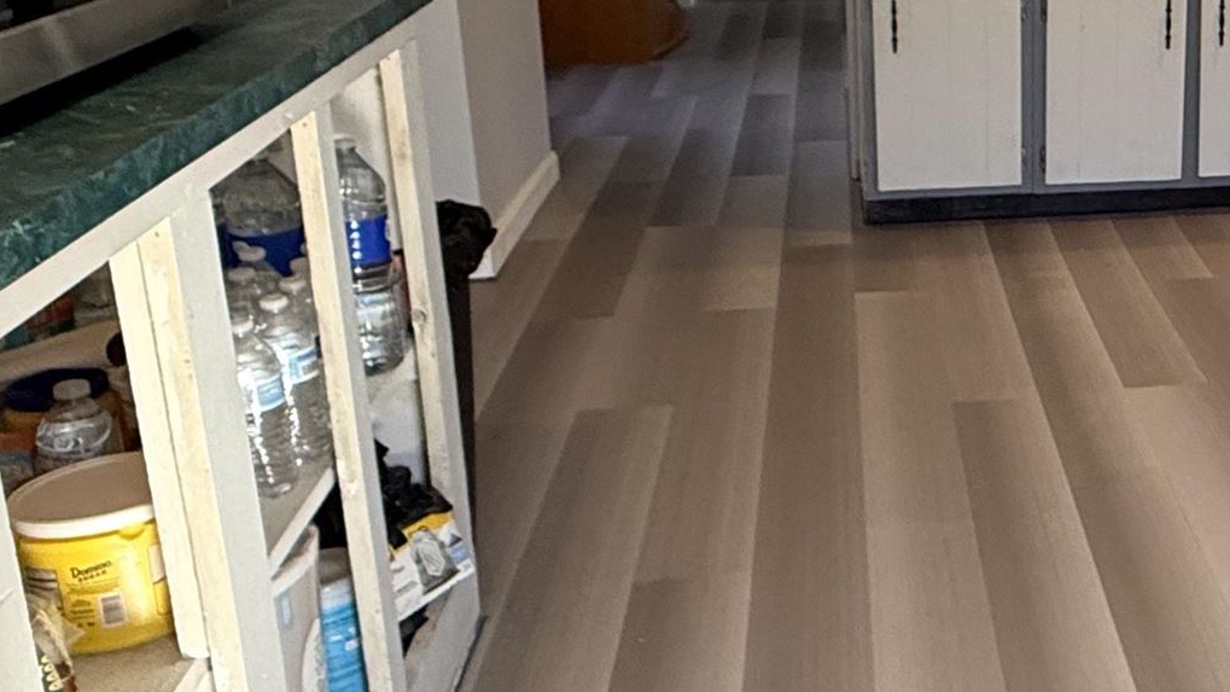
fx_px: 1500
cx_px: 1241
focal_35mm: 46
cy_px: 168
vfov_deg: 25.6
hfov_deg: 39.2
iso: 320
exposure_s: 1/120
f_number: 2.2
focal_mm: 2.22
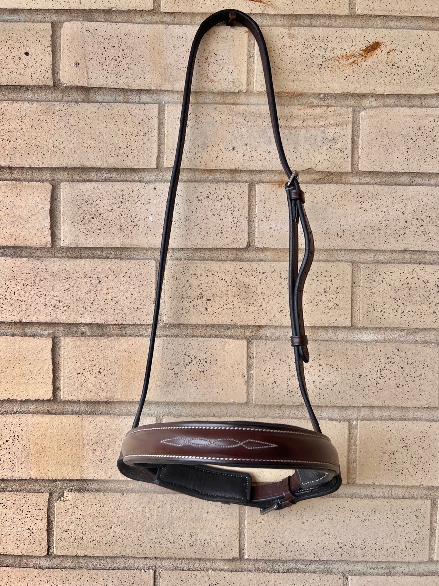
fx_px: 440
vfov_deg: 67.3
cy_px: 293
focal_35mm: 26
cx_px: 220
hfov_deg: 53.1
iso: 50
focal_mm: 5.7
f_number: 1.5
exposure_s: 1/827
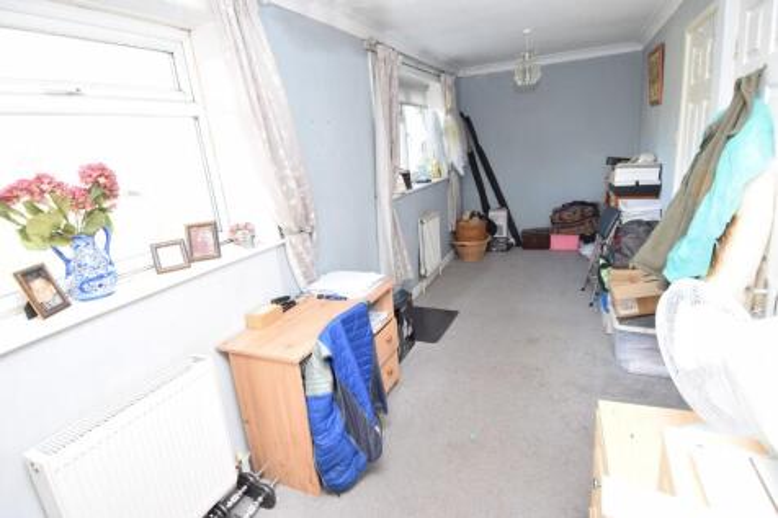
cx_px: 389
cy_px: 259
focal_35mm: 18
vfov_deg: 67.3
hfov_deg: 90.0
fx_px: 389
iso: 400
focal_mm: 12
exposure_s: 1/80
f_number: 4.5
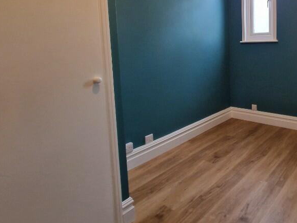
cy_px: 60
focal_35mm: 23
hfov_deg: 65.2
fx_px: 197
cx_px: 249
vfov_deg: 56.4
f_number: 2.2
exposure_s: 1/33
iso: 640
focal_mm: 2.2
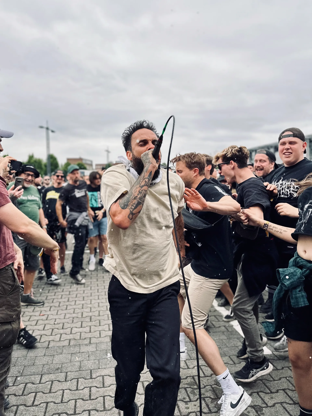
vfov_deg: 71.6
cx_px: 156
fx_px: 288
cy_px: 208
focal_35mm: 24
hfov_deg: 56.8
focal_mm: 6.86
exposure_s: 1/2353
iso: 80
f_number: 1.78
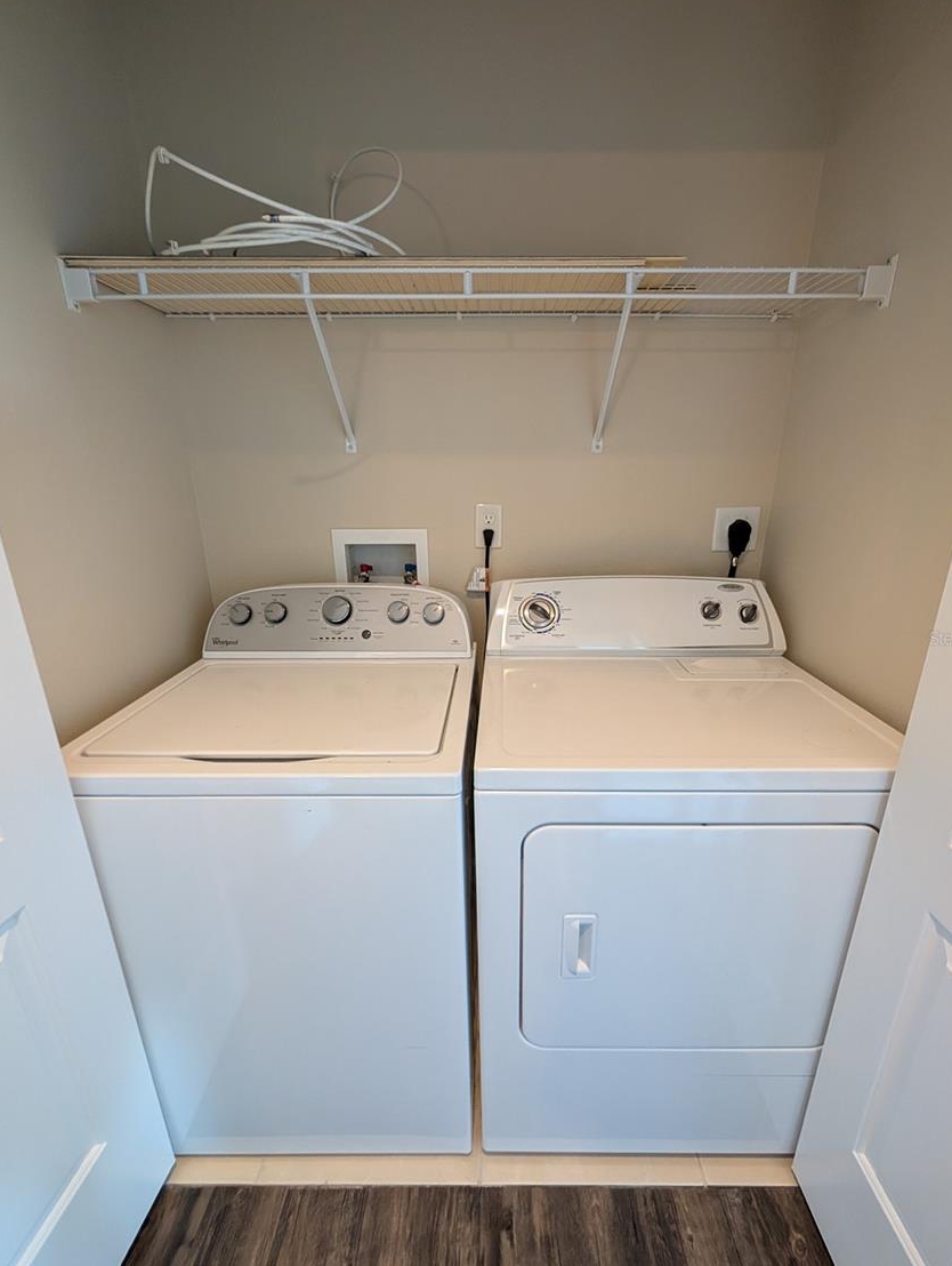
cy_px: 638
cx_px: 495
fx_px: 476
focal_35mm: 13
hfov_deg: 90.0
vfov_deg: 106.1
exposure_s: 1/60
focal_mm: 2.02
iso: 493
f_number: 1.7
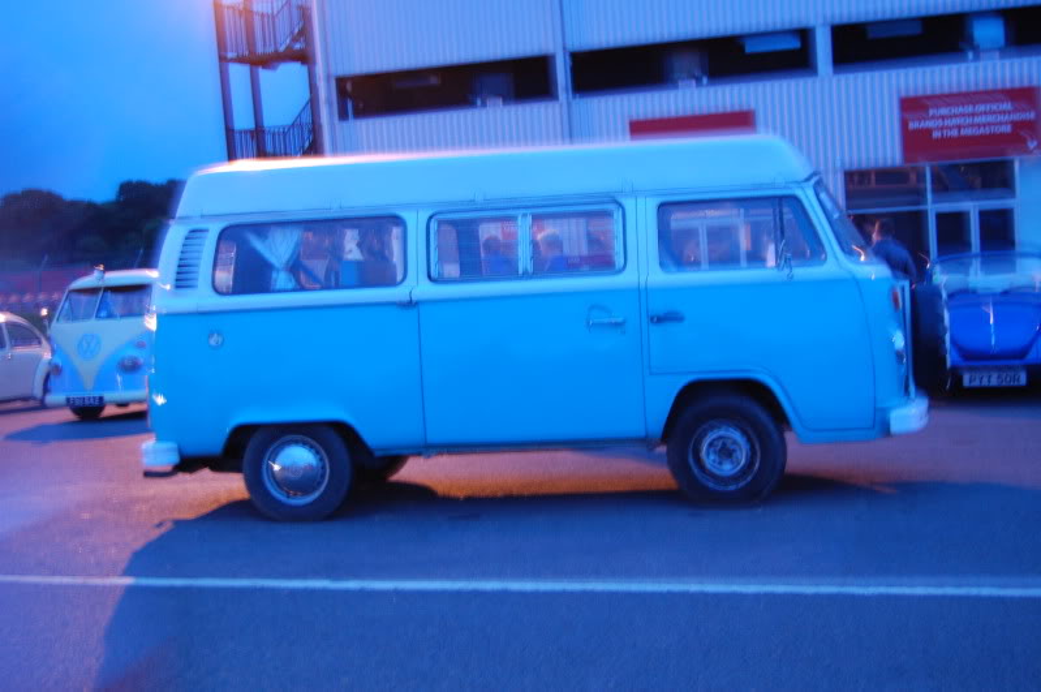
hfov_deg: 41.2
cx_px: 520
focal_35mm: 48
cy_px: 346
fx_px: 1387
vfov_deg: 28.0
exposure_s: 1/4
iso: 800
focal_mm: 32
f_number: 4.5
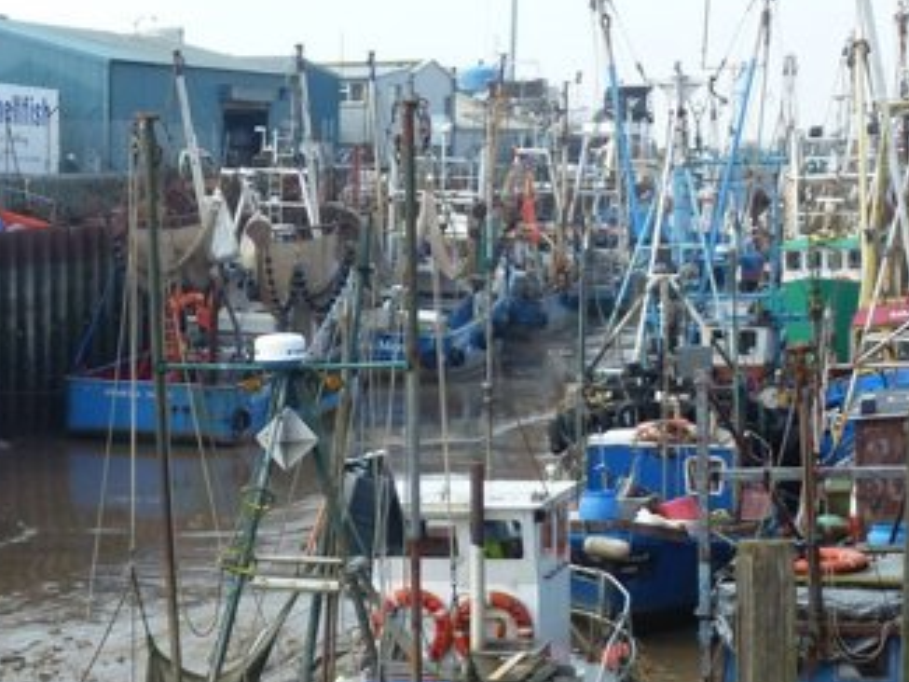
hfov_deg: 21.6
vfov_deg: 16.7
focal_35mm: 87
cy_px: 646
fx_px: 2285
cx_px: -17
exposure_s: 1/320
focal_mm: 7.4
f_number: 3.9
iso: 100
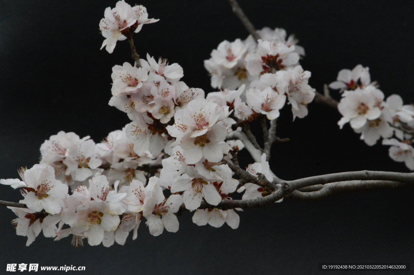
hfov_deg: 4.6
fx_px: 5171
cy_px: 138
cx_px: 207
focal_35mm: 450
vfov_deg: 3.1
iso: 3600
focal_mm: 300
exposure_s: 1/250
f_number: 32
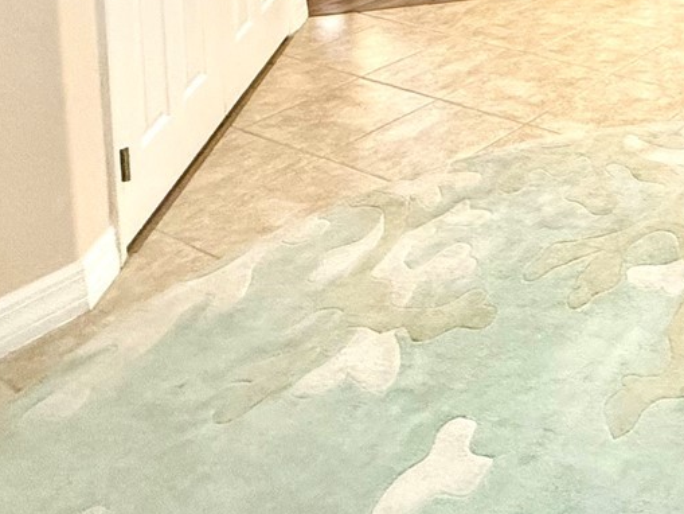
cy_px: -246
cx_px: 896
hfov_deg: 32.1
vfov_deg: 25.3
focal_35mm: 44
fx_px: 870
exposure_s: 1/120
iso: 500
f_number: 2.2
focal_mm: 2.22
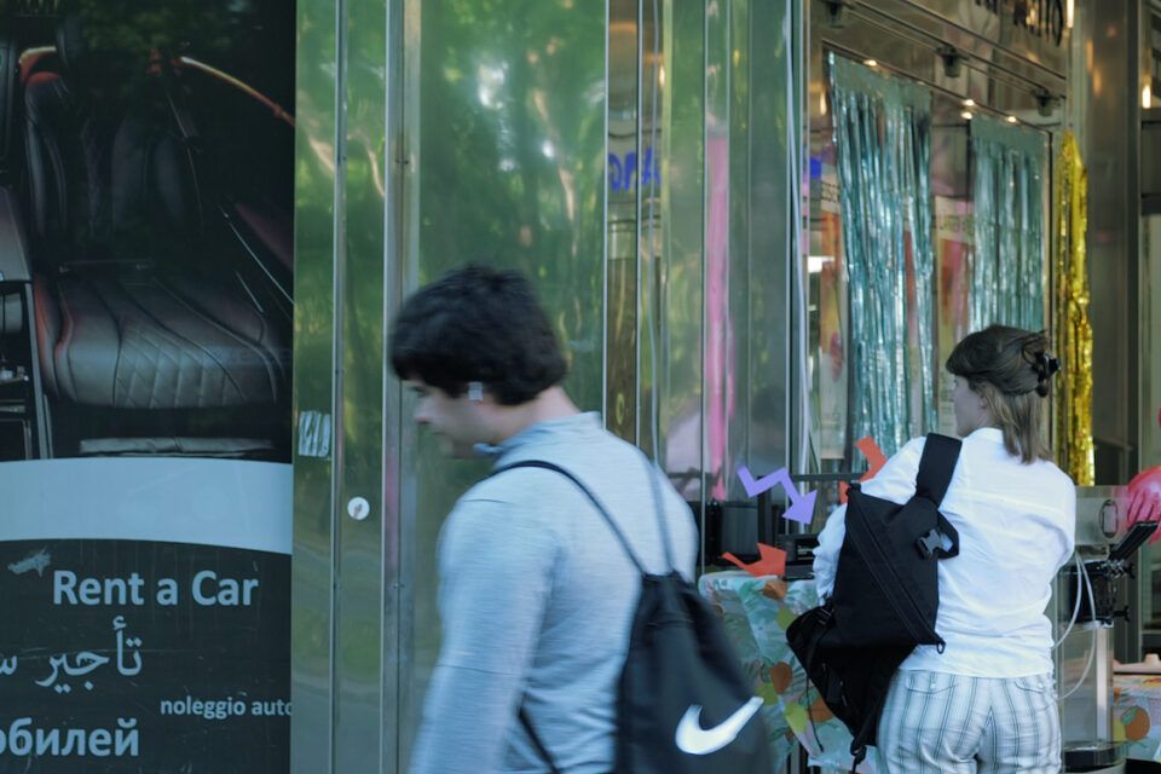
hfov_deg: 19.6
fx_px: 3096
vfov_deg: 14.3
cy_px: 384
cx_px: 1509
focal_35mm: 96
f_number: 3.2
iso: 160
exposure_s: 1/80
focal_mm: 36
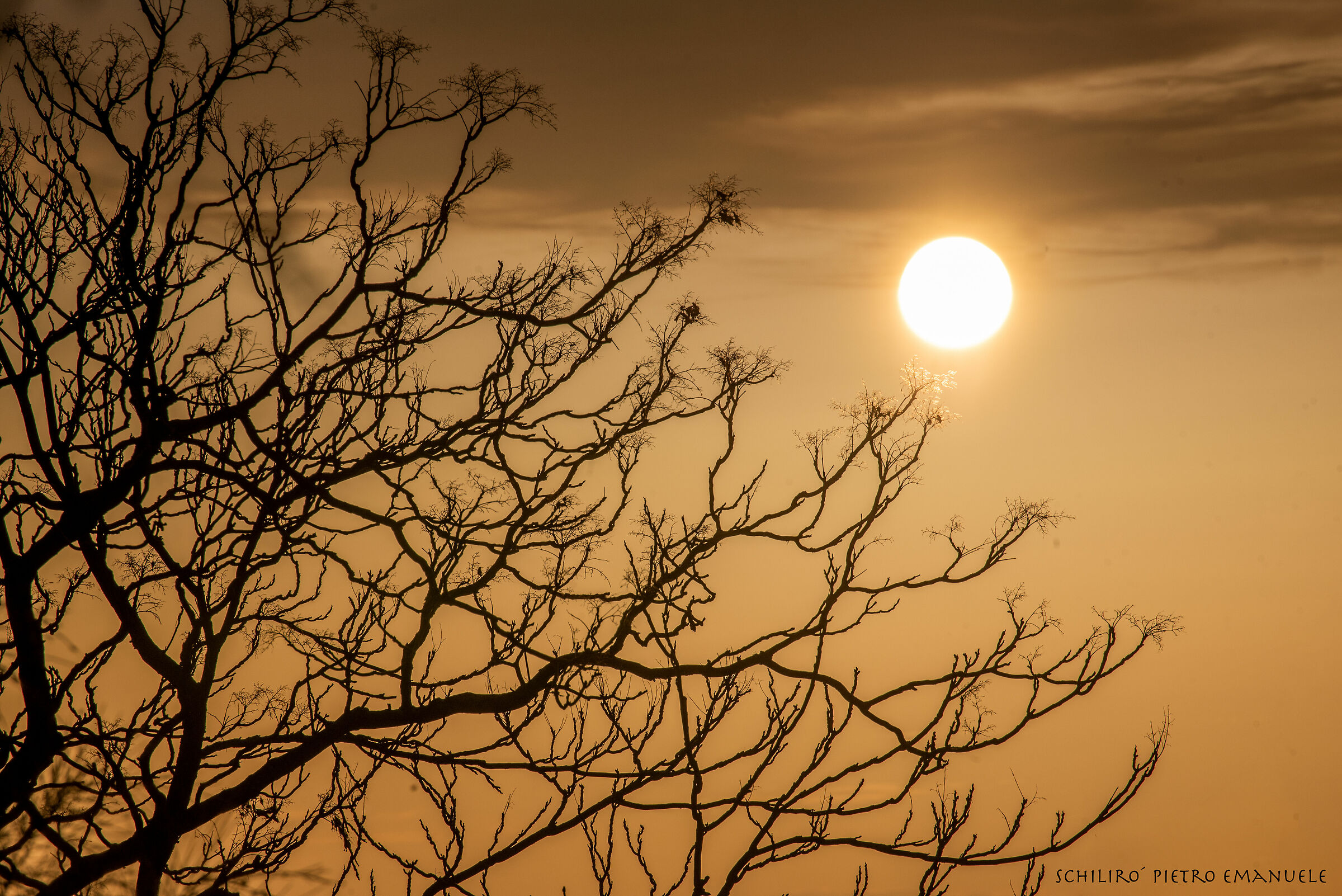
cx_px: 671
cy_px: 448
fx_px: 11187
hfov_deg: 6.9
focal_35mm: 300
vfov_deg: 4.6
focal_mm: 300
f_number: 14
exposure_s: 1/4000
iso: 400
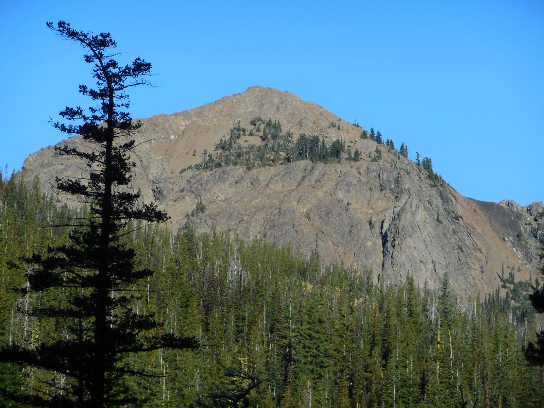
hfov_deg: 10.2
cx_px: 272
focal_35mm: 193
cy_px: 204
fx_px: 3033
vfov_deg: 7.7
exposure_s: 1/500
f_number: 5.5
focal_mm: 34.4
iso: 125
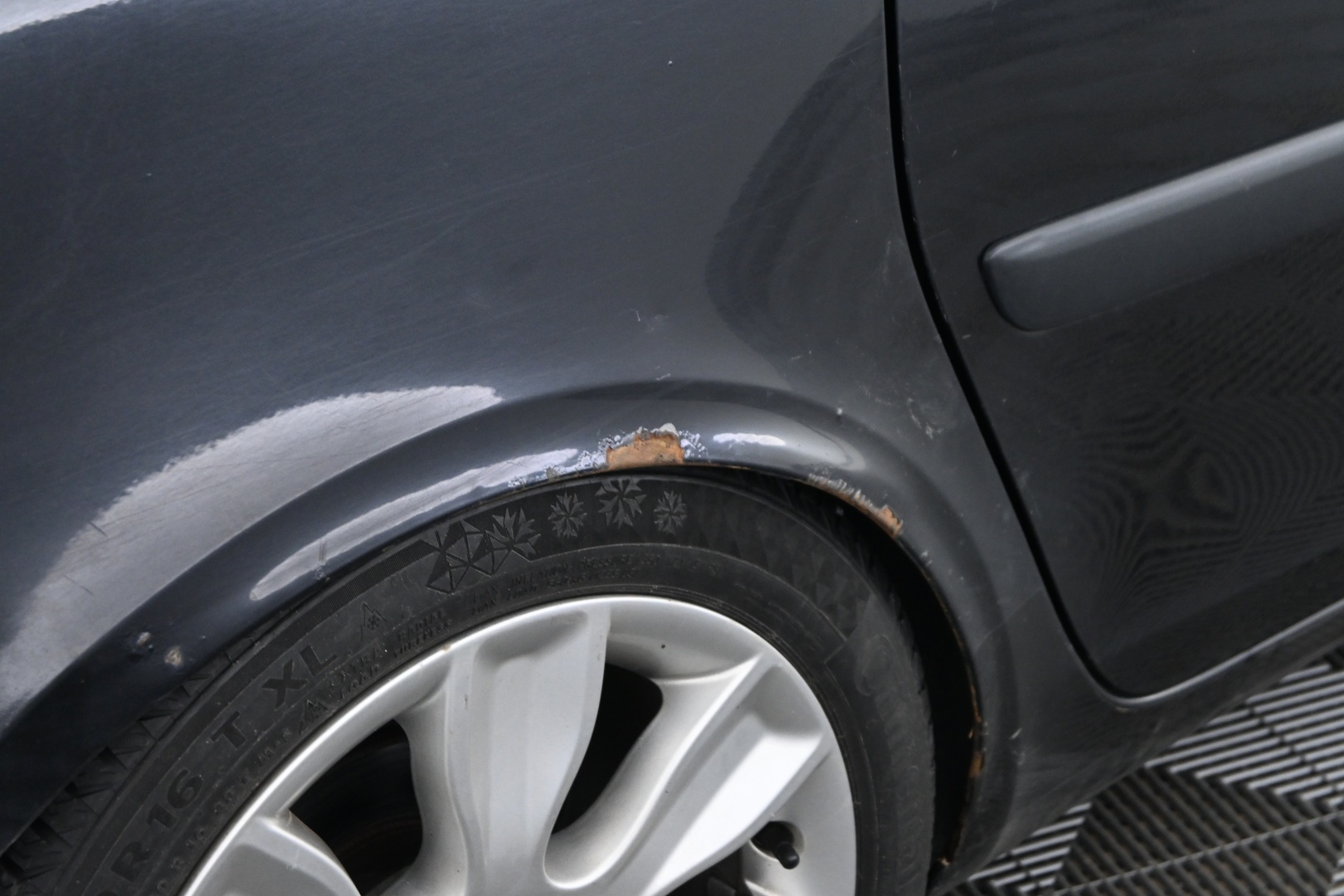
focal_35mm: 75
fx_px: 2800
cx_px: 672
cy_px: 448
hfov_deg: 27.0
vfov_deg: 18.2
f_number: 6.3
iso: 1600
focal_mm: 50
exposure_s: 1/10
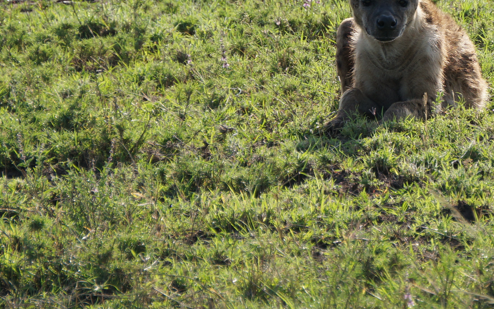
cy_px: 1
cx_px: 388
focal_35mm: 760
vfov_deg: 1.7
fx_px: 10233
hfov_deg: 2.8
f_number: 6.3
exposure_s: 1/400
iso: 160
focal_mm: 210
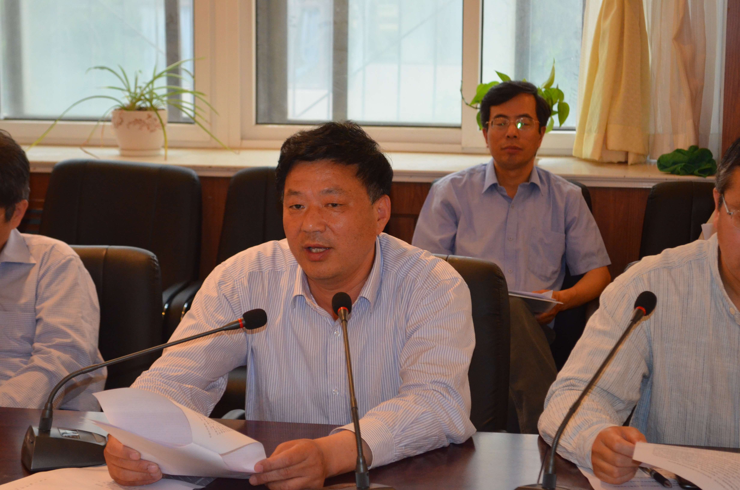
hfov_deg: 27.0
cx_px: 370
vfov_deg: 18.1
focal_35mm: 75
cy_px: 245
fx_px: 1538
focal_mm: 50
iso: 2000
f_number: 5.6
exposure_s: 1/60
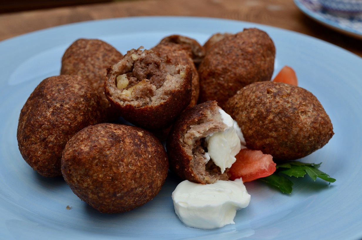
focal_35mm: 54
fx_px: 542
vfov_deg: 25.0
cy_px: 120
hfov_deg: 36.9
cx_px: 181
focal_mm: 36
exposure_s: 1/250
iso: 200
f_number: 8
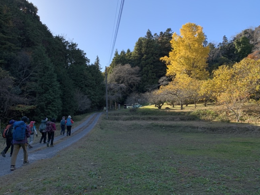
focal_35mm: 27
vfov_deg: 51.4
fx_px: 203
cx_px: 126
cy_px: 98
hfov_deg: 65.3
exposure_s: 1/1332
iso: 25
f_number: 1.8
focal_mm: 4.25
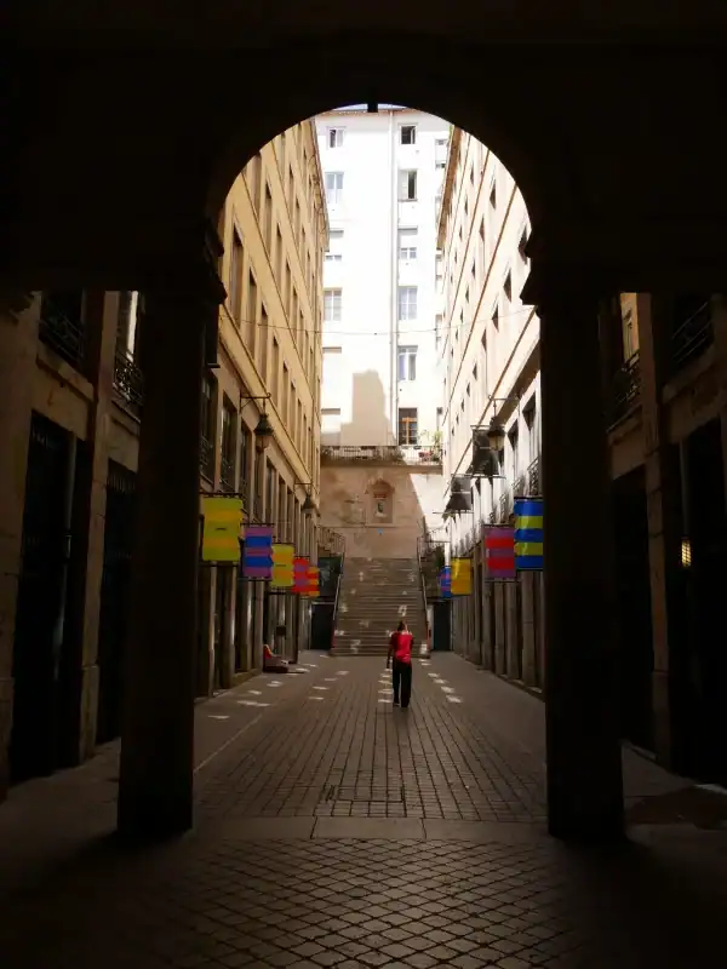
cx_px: 364
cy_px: 484
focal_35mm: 28
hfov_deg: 49.7
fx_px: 784
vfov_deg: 63.4
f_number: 7.1
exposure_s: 1/400
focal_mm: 14
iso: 400
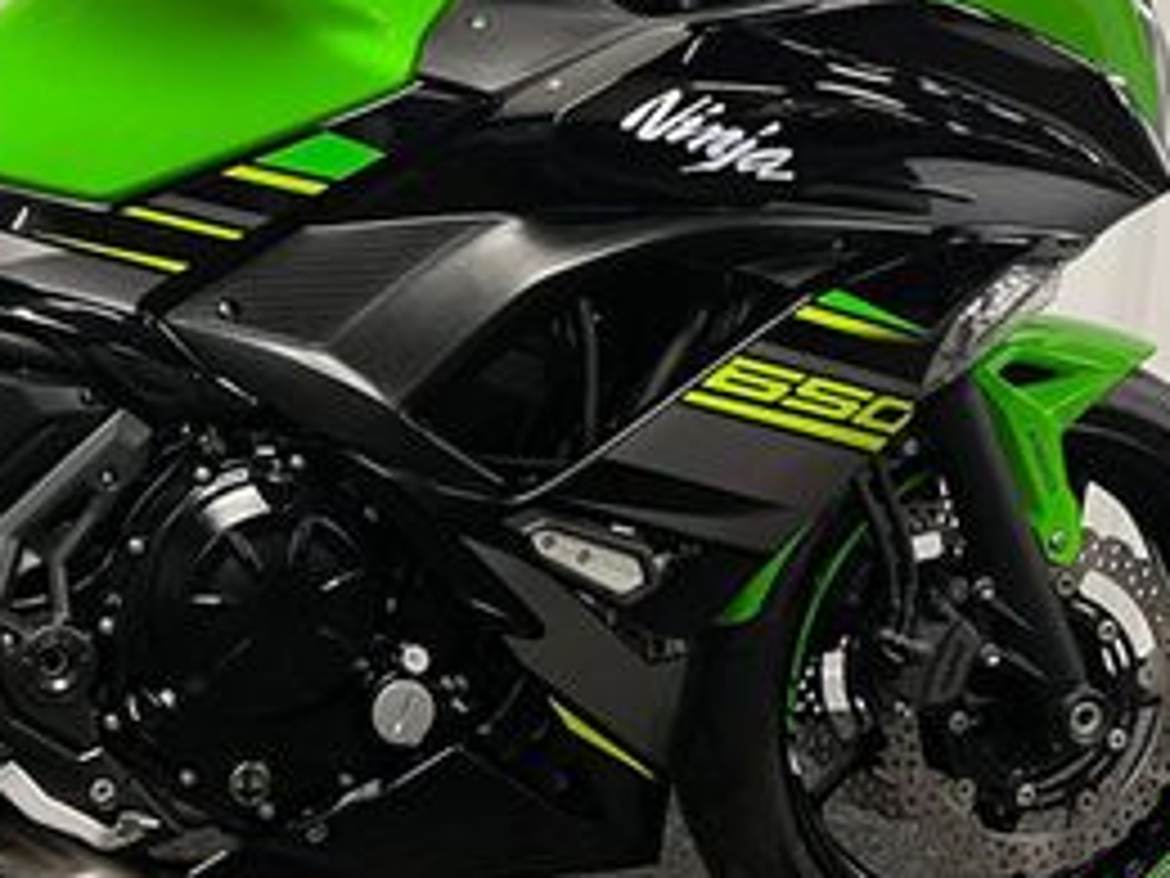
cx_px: 76
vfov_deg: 22.9
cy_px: 347
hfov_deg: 28.8
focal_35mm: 64
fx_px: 2163
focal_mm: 5.1
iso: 100
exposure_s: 1/50
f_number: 1.6
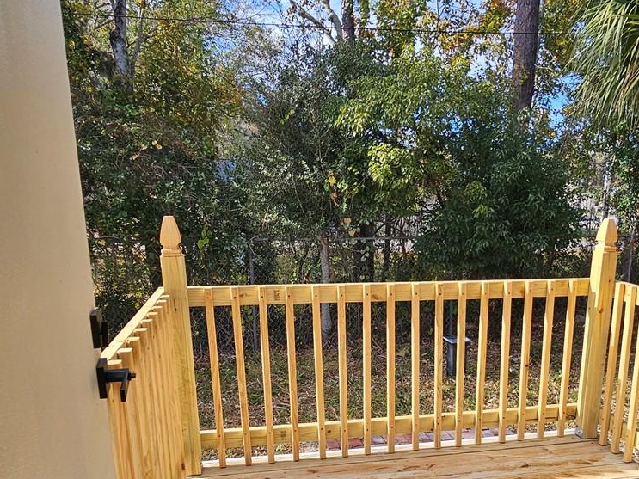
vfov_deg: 48.0
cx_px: 389
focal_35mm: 28
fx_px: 517
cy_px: 354
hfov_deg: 62.8
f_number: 2.2
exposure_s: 1/1160
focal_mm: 2.2
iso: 50
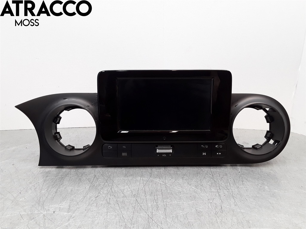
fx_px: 248
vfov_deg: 49.7
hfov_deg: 63.4
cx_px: 153
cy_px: 114
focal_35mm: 28
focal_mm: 2.91
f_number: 1.9
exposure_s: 1/50
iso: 50
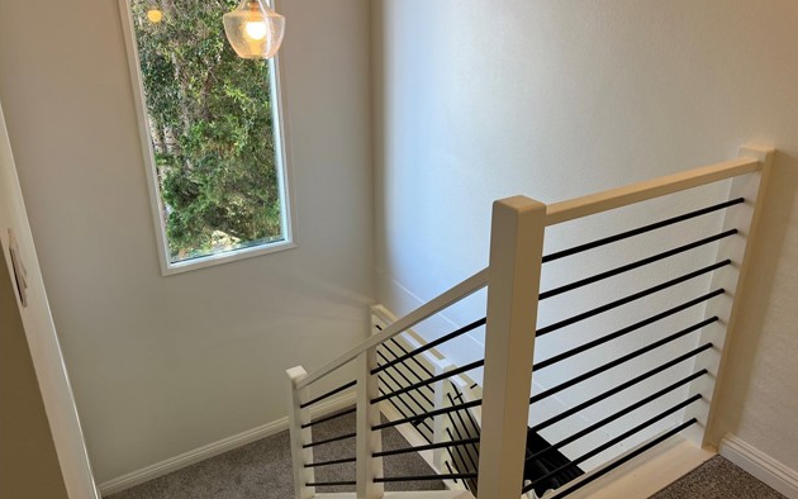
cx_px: 402
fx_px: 609
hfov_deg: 66.5
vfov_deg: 44.5
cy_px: 237
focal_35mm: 28
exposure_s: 1/120
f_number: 1.5
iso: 50
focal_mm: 5.7
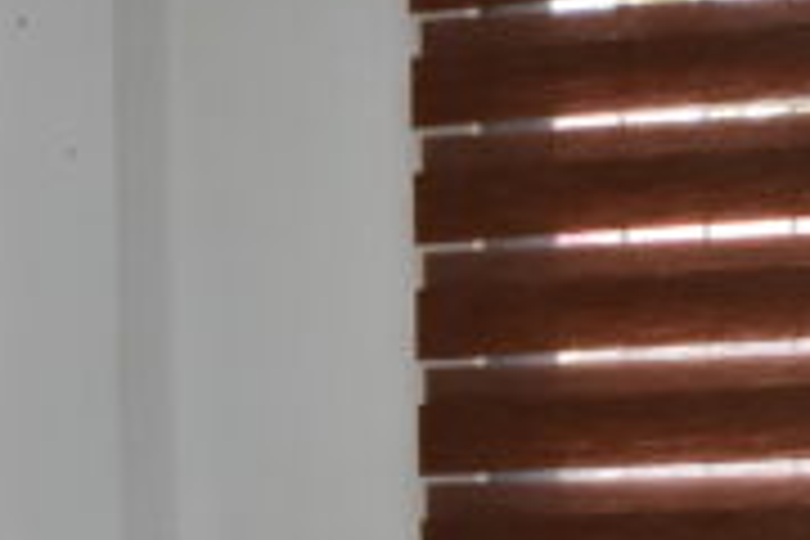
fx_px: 3465
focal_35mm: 154
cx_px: 256
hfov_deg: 13.3
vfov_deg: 8.7
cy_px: 754
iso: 1600
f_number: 10
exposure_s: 1/100
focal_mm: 18
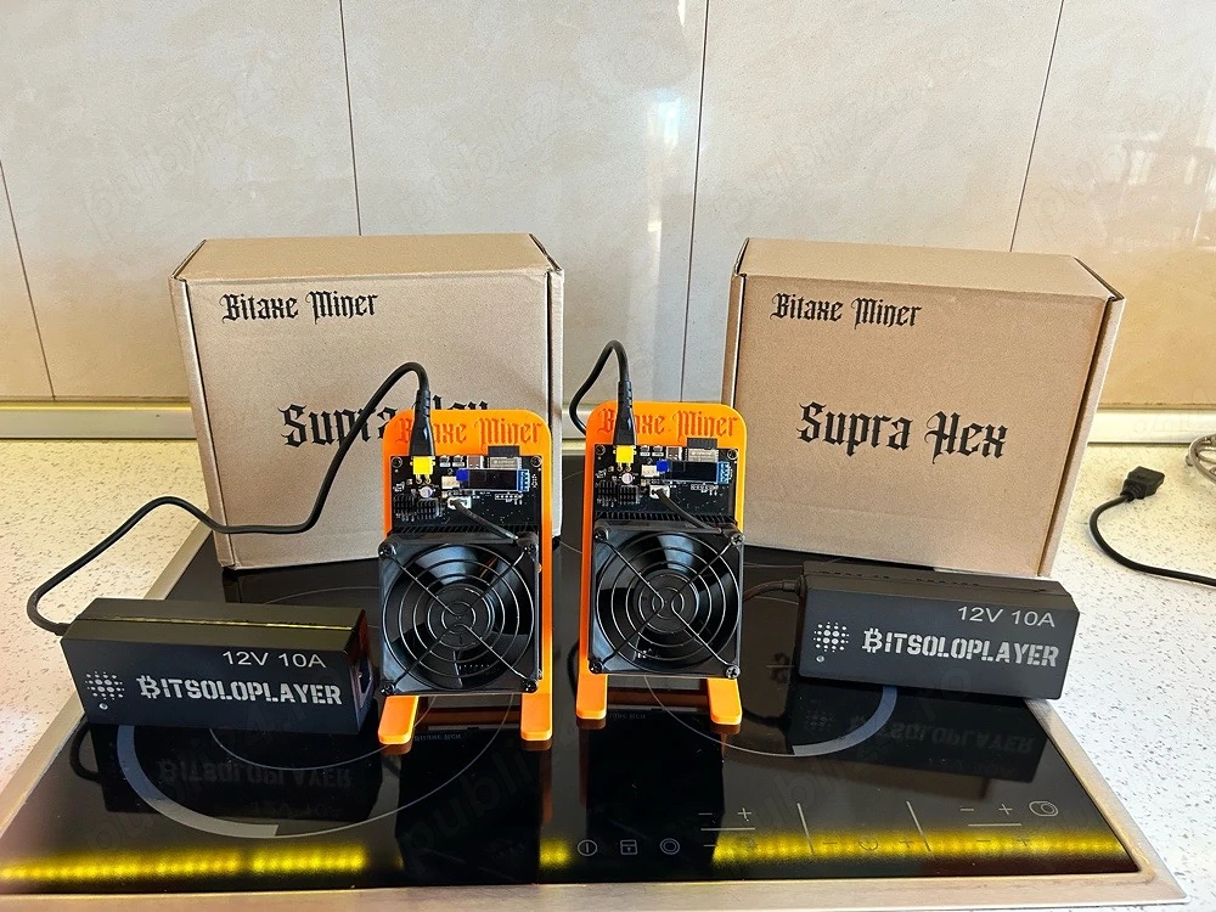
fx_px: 913
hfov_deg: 67.3
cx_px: 608
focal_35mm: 26
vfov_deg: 53.1
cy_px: 456
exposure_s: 1/60
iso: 320
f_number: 1.5
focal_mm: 5.7
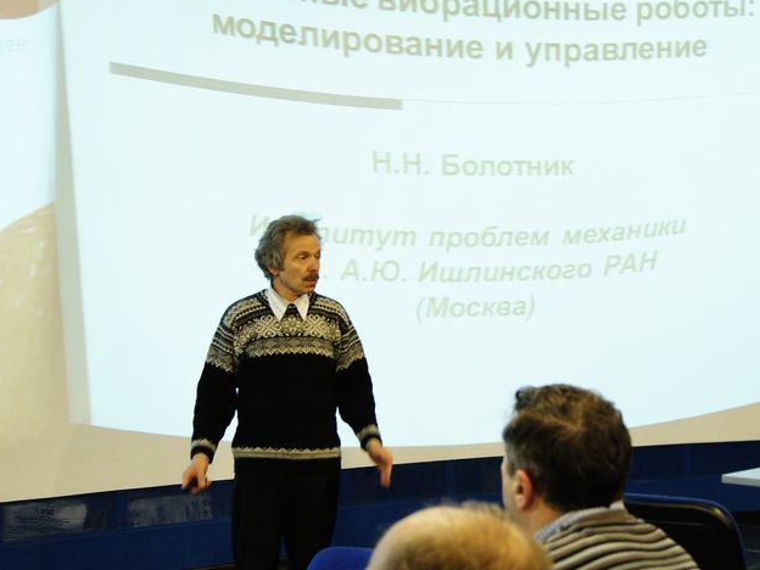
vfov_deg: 22.7
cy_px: 251
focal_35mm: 65
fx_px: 1419
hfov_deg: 30.0
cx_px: 434
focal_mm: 35
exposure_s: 1/20
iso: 1600
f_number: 5
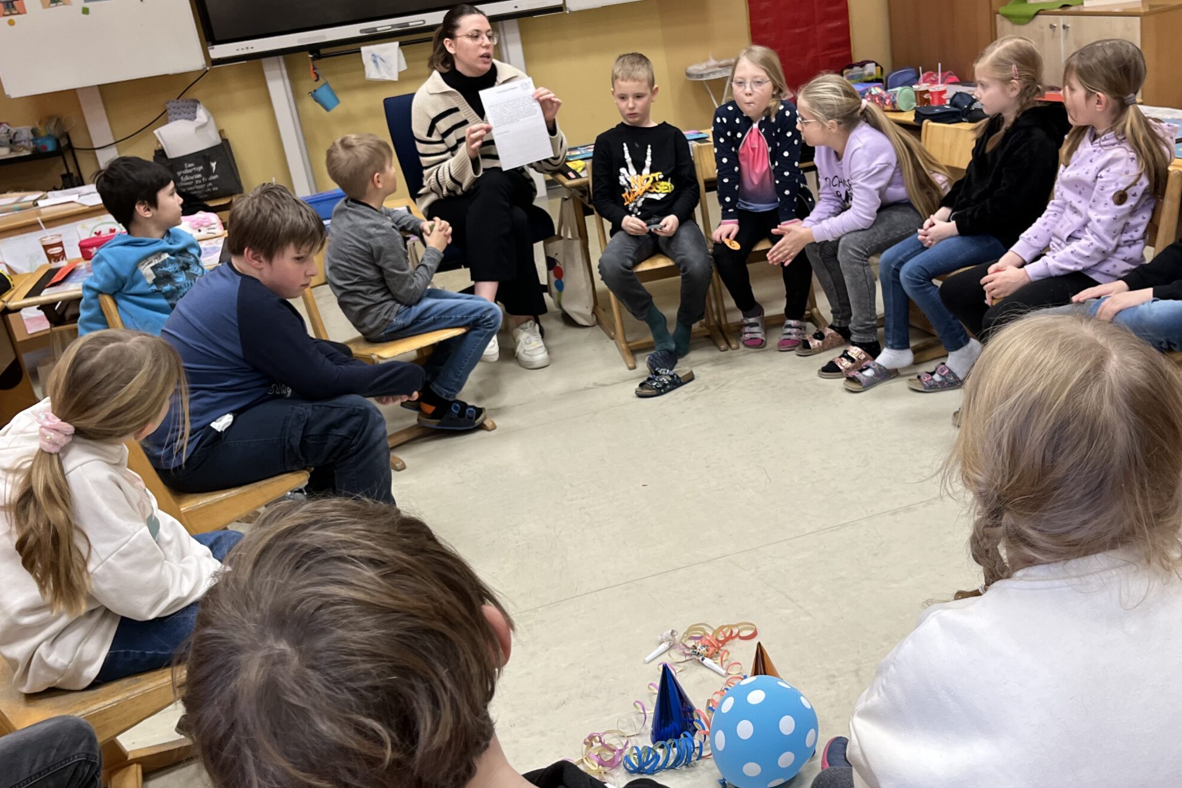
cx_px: 636
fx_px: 1149
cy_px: 369
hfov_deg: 54.4
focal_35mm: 35
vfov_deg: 37.8
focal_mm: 5.1
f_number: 1.6
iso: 125
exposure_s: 1/113
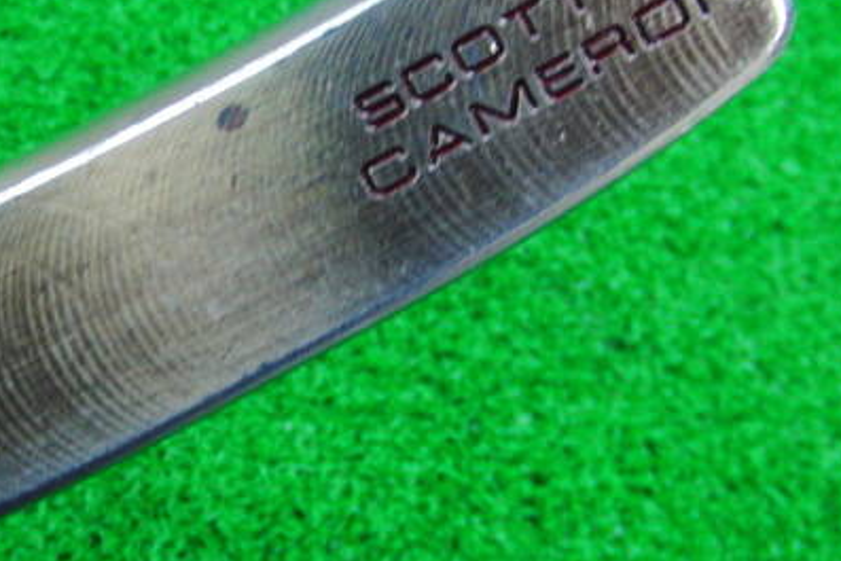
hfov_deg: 31.9
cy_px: 176
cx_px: 225
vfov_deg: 21.8
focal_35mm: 62
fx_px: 1449
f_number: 3.6
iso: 400
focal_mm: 6.42
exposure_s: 1/20
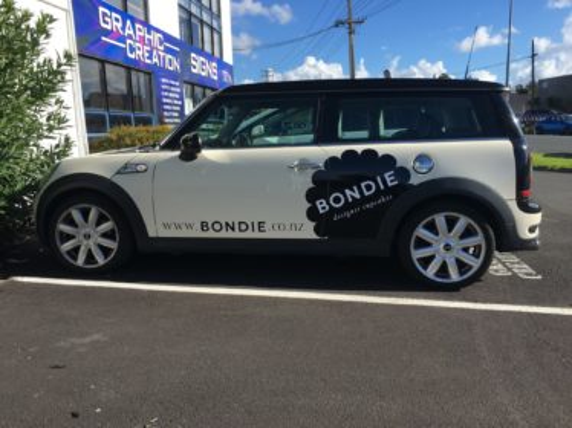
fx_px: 479
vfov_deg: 48.2
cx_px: 286
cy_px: 214
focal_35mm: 29
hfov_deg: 61.7
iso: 25
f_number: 2.2
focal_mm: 4.15
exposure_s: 1/1374
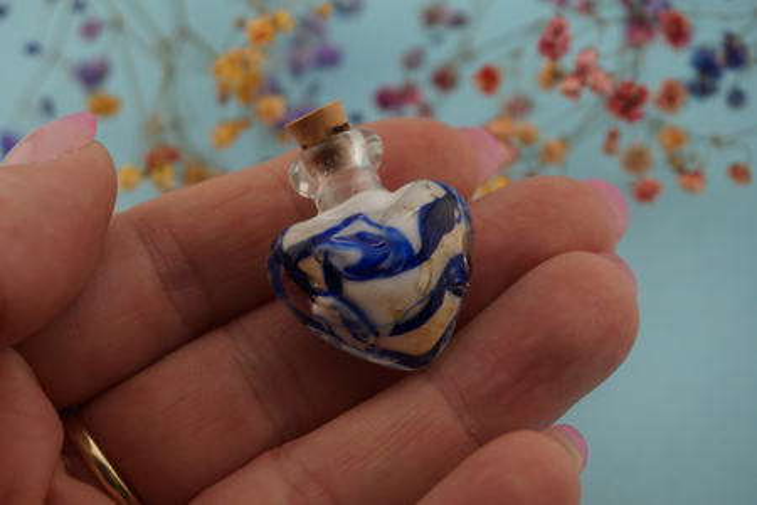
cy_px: 252
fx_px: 1230
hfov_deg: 34.2
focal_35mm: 58
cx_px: 378
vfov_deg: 23.2
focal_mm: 39
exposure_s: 1/80
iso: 100
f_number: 6.3
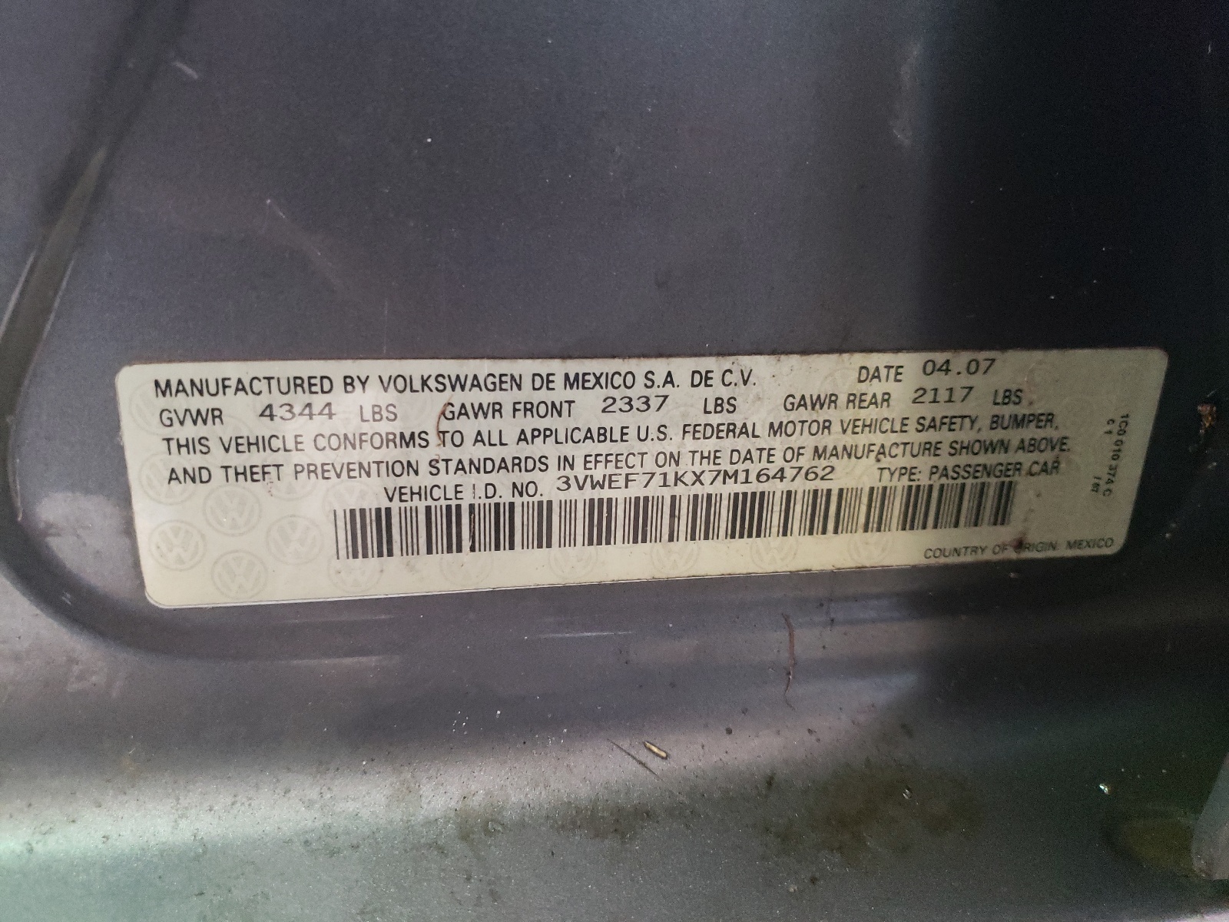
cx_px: 614
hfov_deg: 67.3
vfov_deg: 53.1
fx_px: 923
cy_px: 461
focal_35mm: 26
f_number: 1.5
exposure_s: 1/24
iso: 420
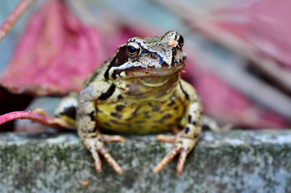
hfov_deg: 13.1
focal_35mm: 158
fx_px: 1272
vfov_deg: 8.7
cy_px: 96
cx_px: 146
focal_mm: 105
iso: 640
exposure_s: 1/125
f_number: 9
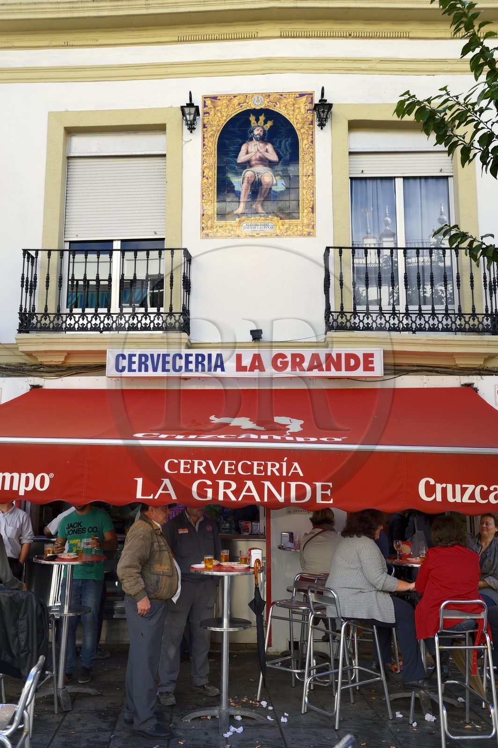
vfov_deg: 58.8
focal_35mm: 32
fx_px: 665
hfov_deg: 41.0
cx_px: 249
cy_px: 374
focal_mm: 32
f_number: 4.5
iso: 200
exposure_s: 1/400
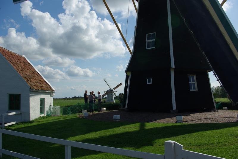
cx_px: 119
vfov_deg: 38.5
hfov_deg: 55.0
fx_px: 228
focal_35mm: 34
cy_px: 80
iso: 100
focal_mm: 23
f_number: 8
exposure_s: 1/350
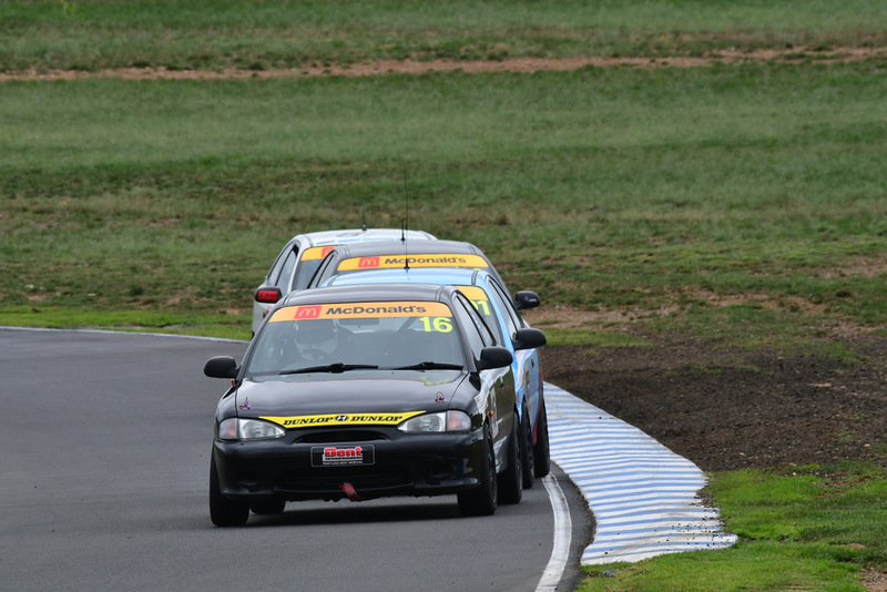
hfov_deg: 2.9
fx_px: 17745
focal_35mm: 720
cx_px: 444
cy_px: 296
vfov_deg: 1.9
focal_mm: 480
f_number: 13
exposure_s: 1/640
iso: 640
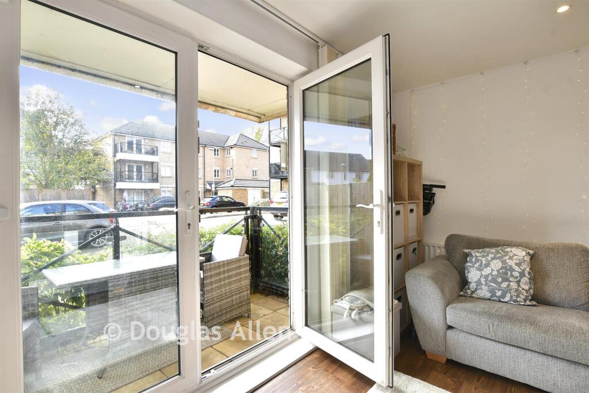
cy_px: 196
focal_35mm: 17
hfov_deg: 93.3
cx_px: 294
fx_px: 278
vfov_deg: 70.5
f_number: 8
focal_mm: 11.5
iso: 80
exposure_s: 1/13
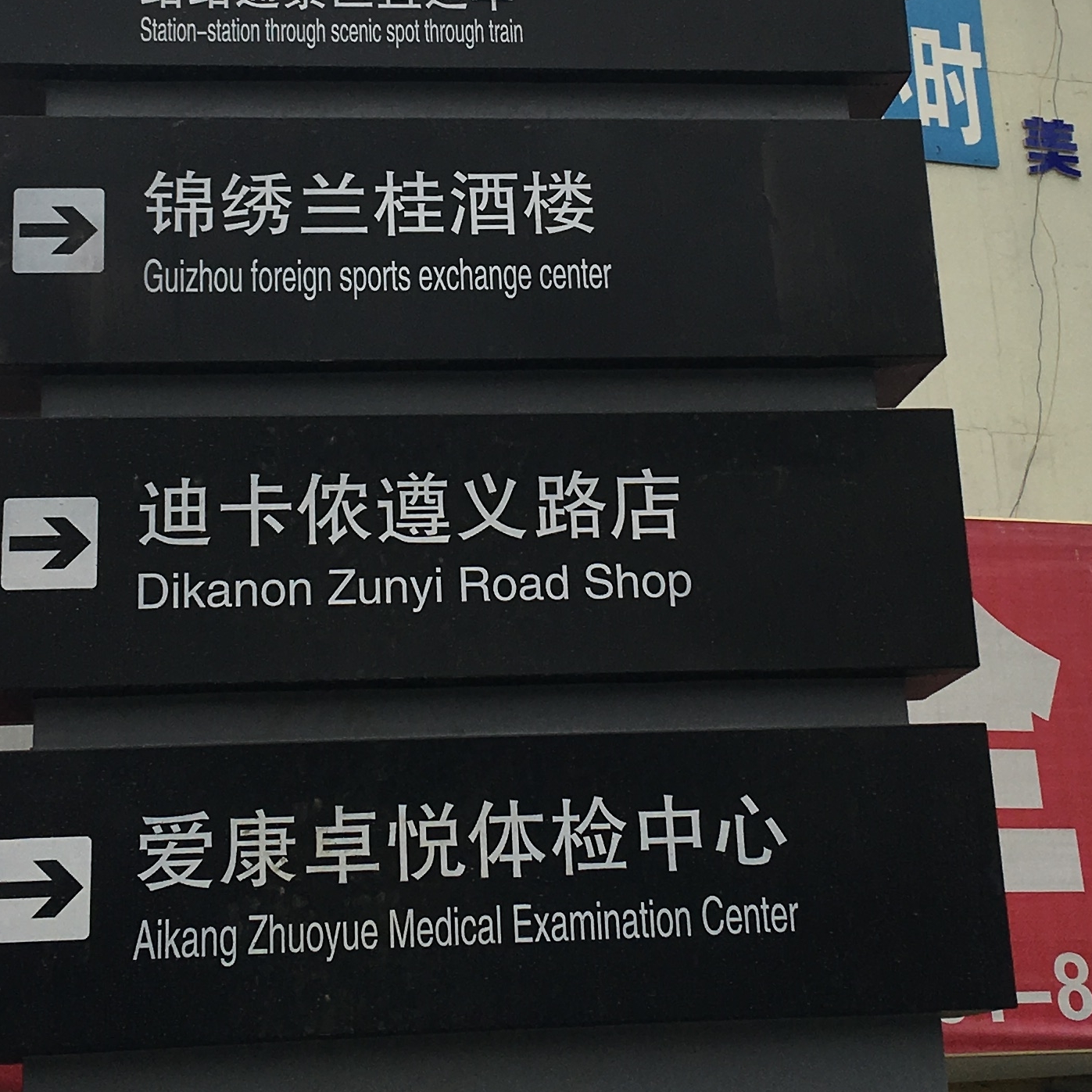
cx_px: 552
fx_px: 2641
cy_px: 220
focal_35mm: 74
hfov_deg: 23.4
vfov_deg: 23.0
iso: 25
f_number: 2.2
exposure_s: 1/348
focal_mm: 4.15
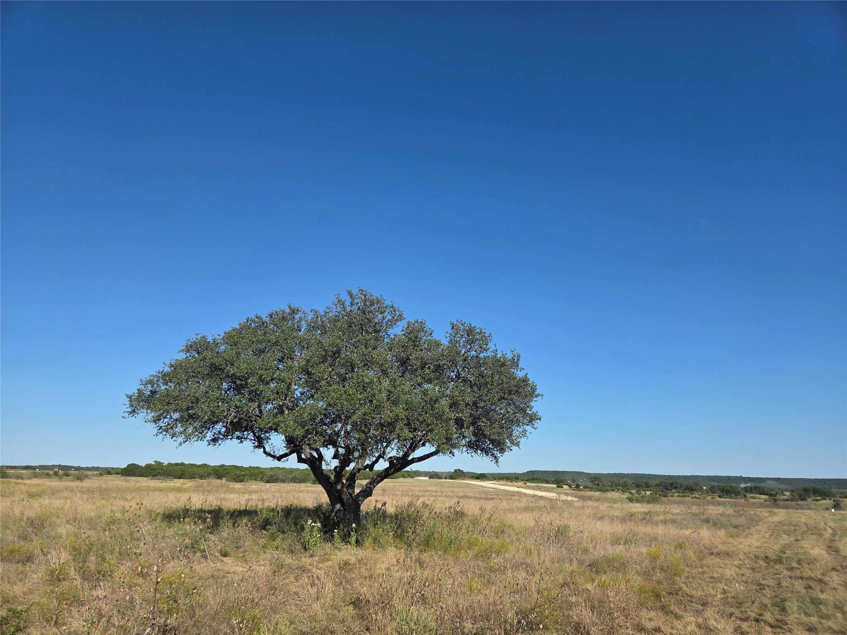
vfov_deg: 58.9
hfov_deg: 73.9
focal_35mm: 23
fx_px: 563
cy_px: 318
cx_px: 424
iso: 80
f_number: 1.8
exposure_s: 1/5862
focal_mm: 5.4
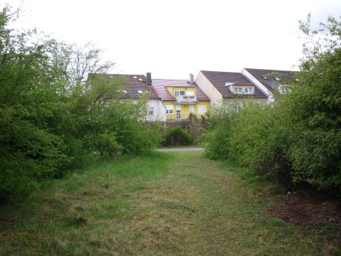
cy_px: 128
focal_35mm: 32
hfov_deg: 56.8
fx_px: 315
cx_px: 170
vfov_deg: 44.2
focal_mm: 5.2
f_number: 4
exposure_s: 1/250
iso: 100
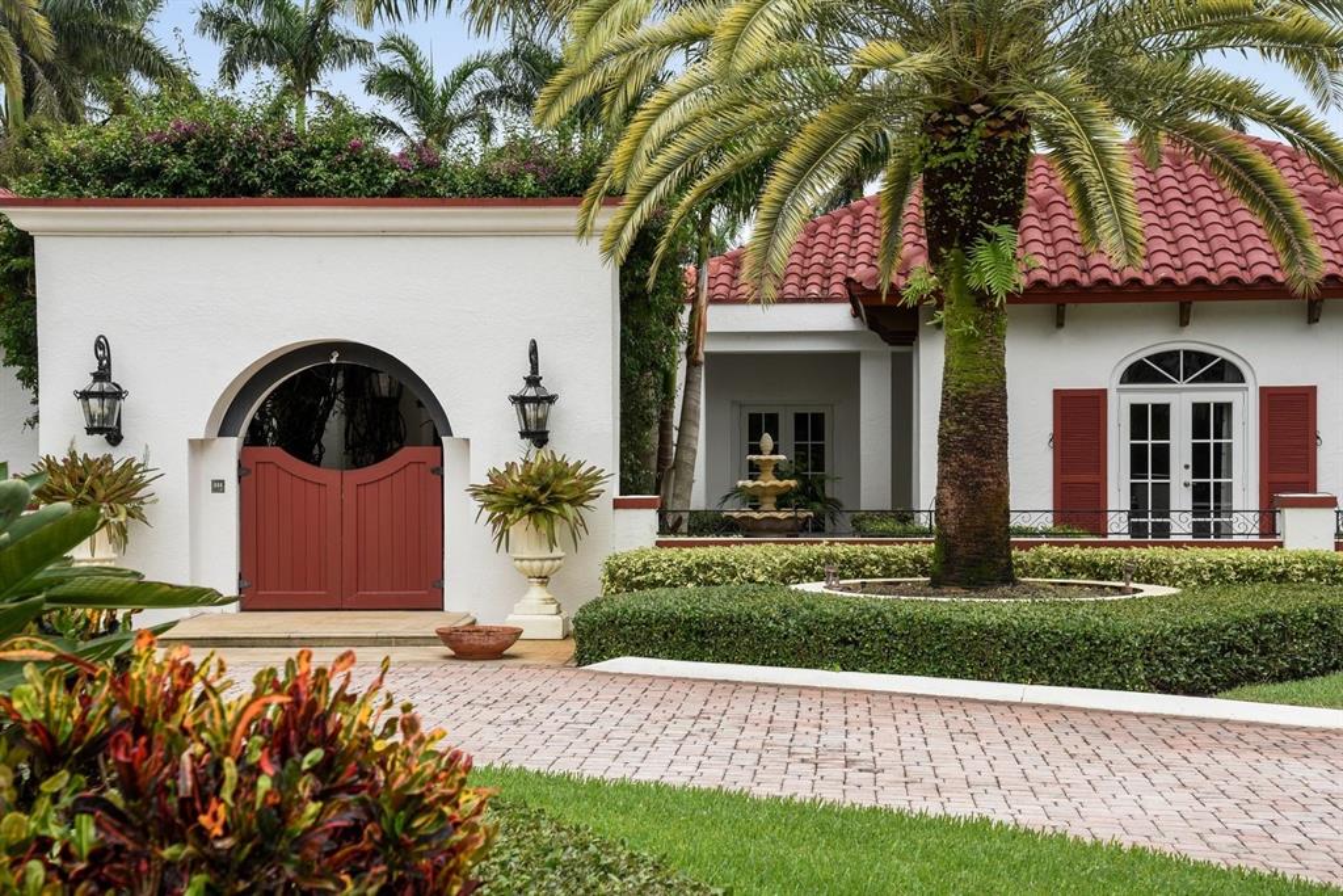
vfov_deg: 23.4
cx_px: 672
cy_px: 448
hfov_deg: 34.5
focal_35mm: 58
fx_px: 2164
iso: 200
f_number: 8
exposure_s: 1/125
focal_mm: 58
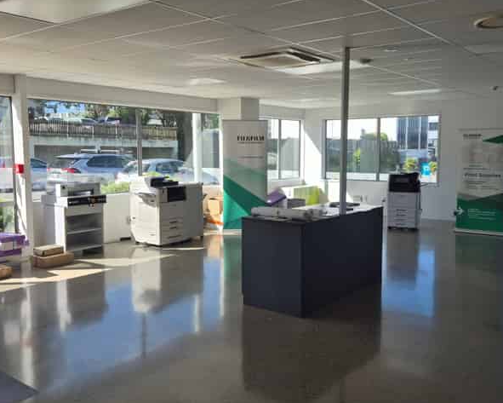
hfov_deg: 68.1
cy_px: 201
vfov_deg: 56.8
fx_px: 372
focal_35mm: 25
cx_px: 259
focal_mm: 5.4
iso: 25
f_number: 1.8
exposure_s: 1/402
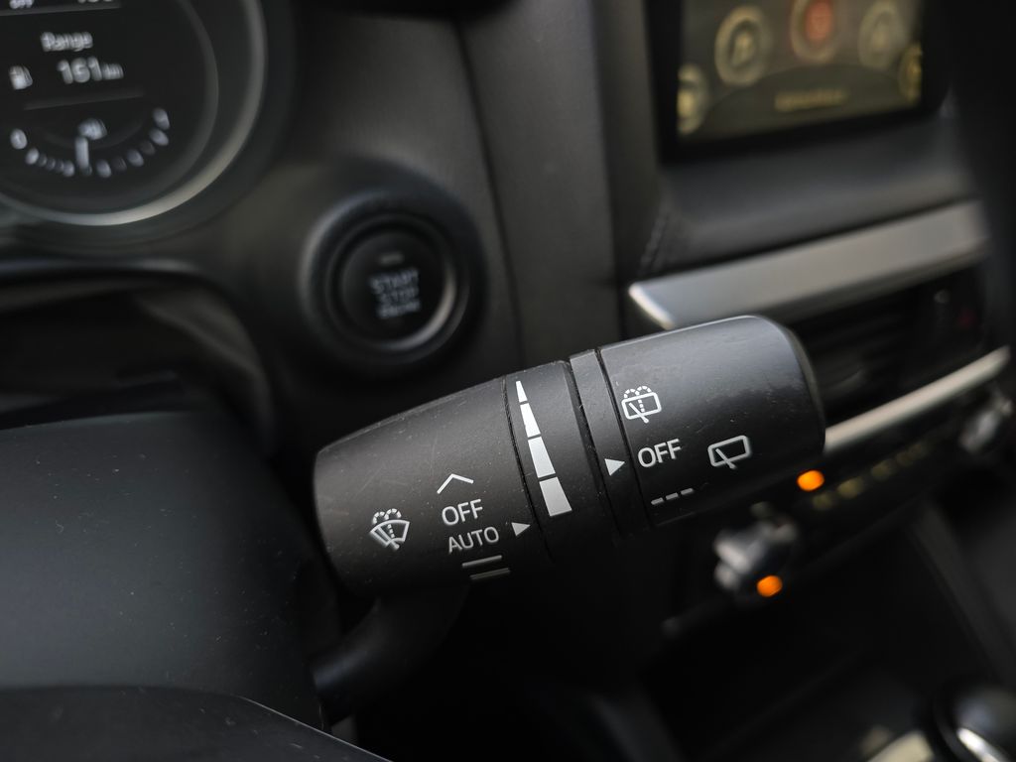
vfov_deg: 58.9
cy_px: 381
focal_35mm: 23
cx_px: 508
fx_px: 675
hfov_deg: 73.9
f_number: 1.7
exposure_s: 1/100
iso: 160
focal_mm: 6.3
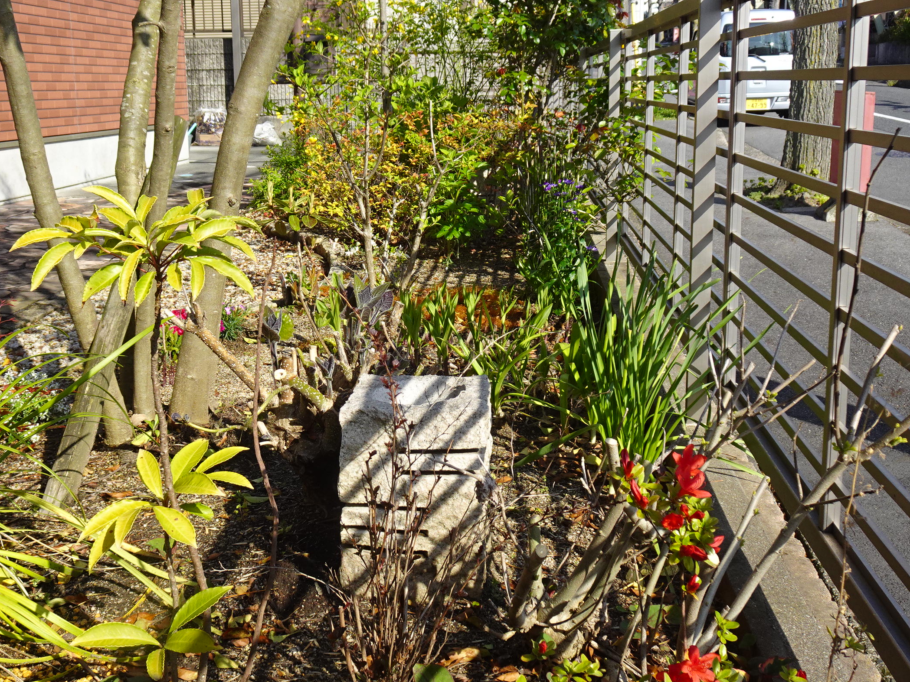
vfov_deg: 34.3
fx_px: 1104
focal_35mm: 42
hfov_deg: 44.7
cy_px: 316
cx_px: 411
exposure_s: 1/400
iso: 80
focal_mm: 5.74
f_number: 4
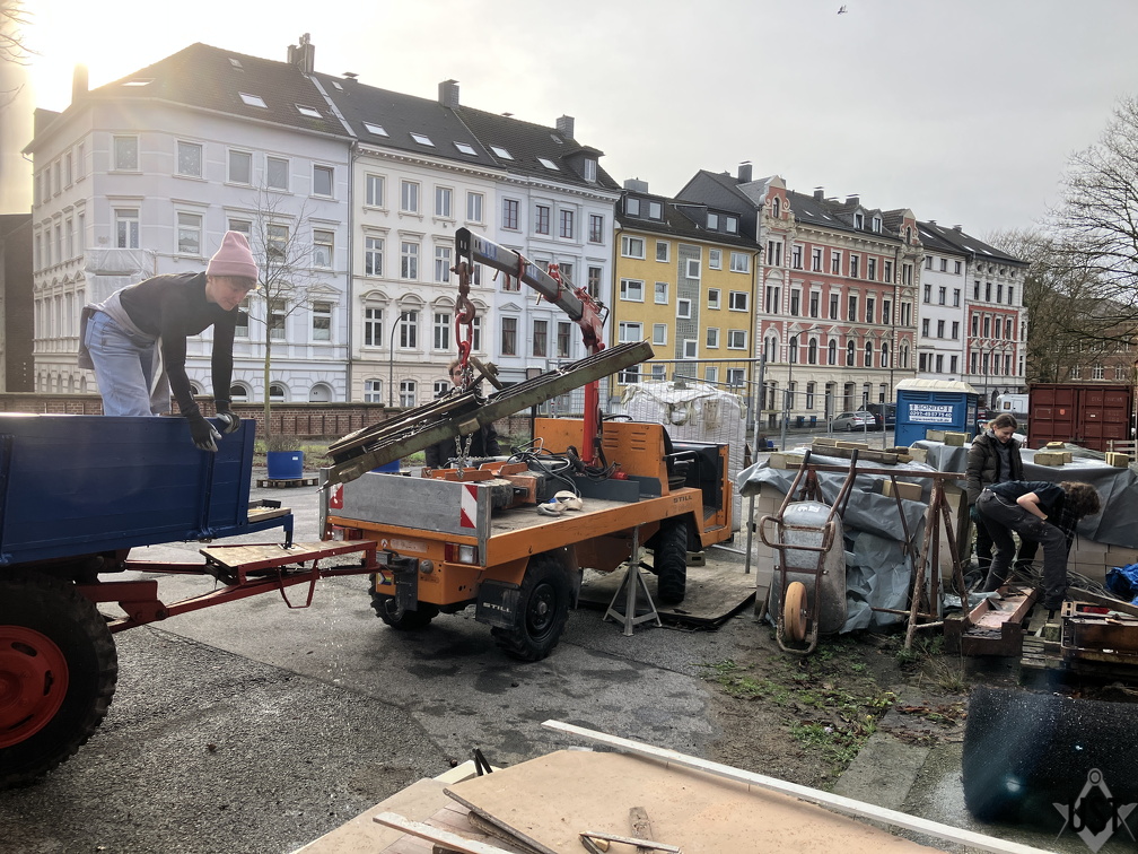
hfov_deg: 63.4
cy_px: 427
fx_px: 920
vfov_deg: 49.7
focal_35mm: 28
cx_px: 569
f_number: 1.8
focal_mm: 3.99
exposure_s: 1/517
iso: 32
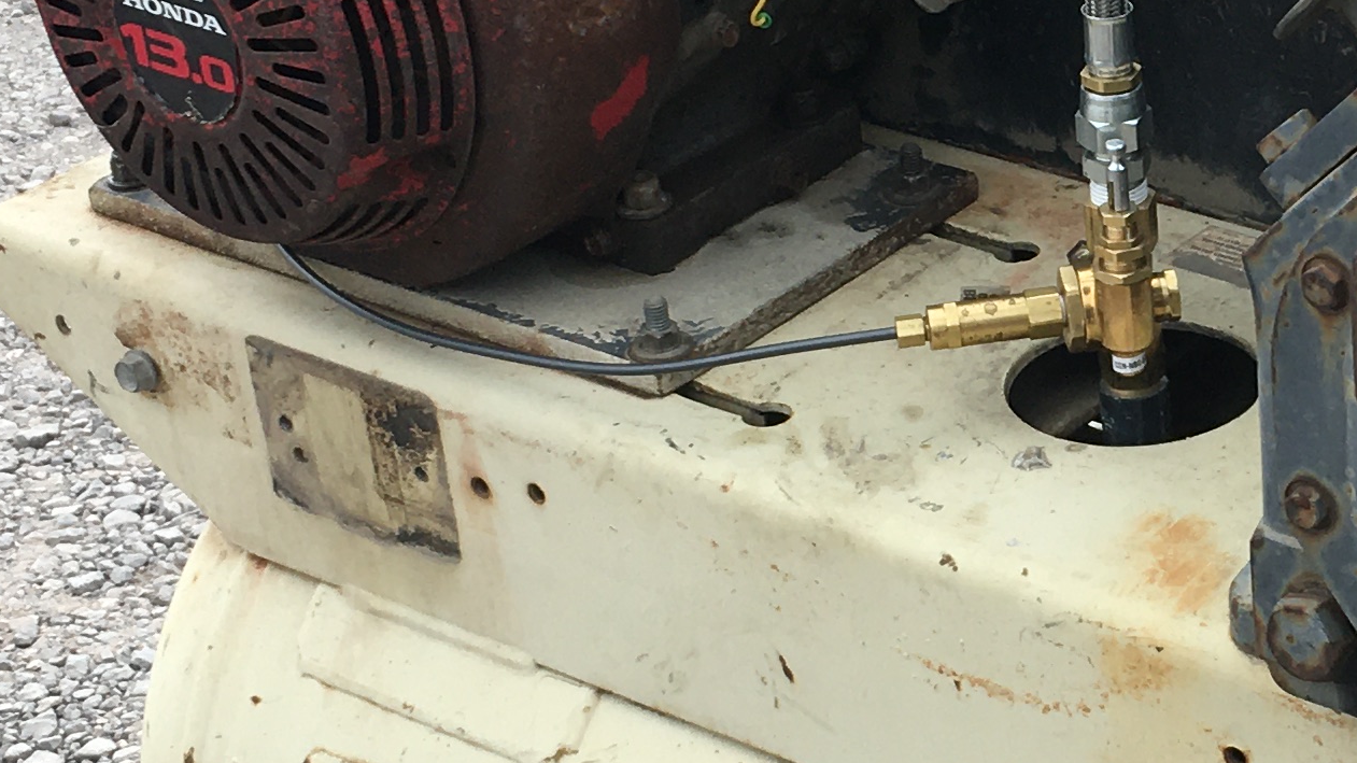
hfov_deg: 20.6
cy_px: 402
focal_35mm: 101
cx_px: 1263
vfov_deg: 12.0
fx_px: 3634
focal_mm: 4.15
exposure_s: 1/272
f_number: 2.2
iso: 25
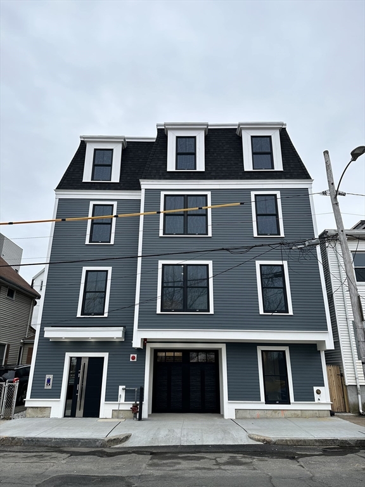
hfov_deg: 56.8
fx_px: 337
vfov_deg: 71.6
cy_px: 244
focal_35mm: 24
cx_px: 182
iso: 80
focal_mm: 6.86
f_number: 1.78
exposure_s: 1/555
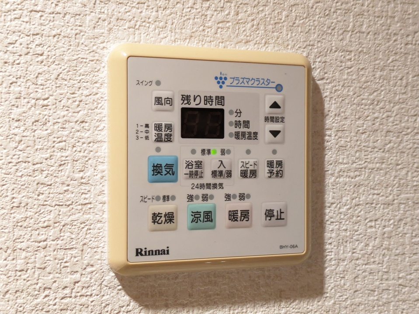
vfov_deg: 28.6
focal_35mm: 51
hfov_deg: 37.5
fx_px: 618
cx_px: 210
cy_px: 157
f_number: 1.89
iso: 561
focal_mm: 5.43
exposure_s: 1/50
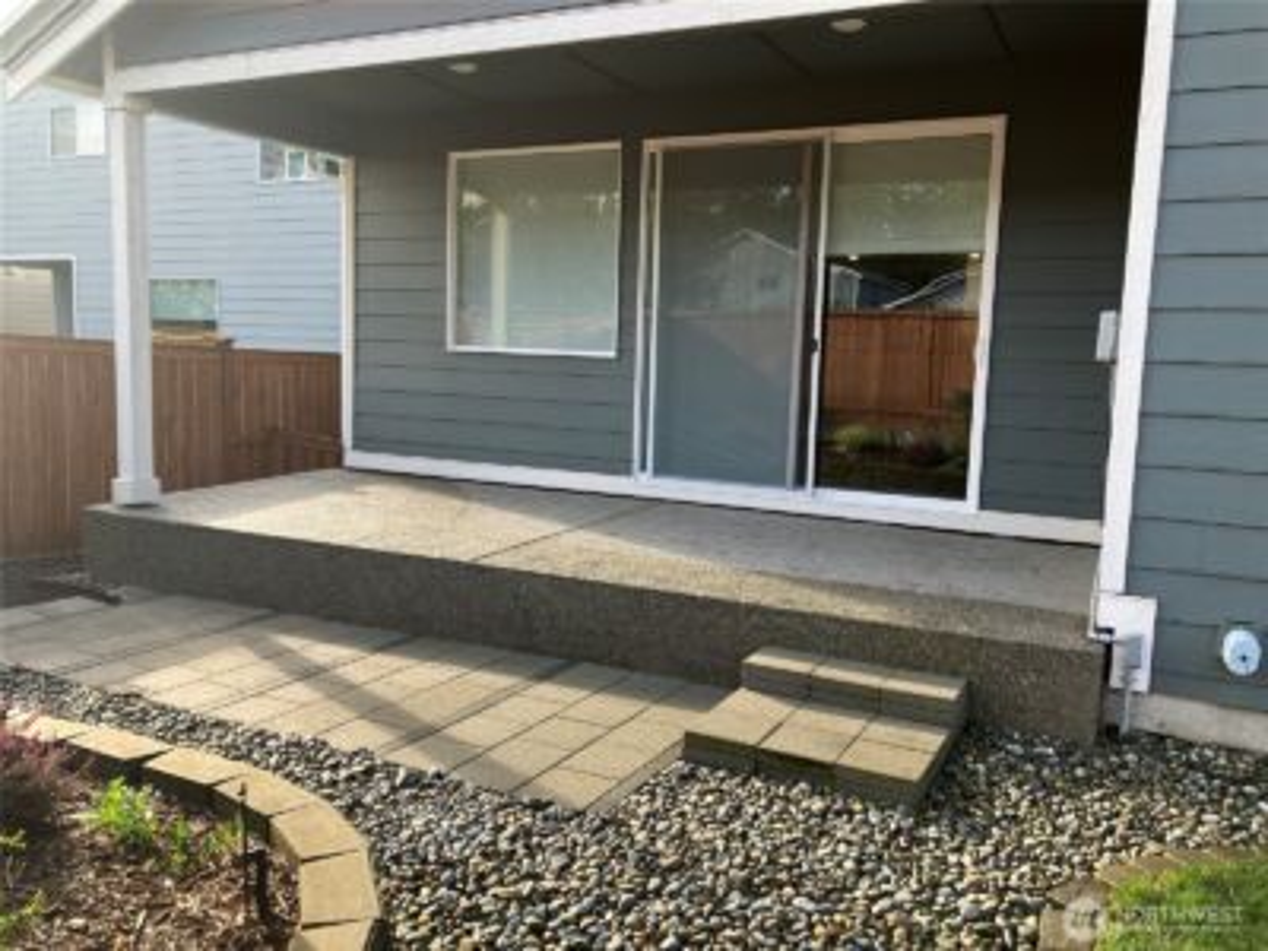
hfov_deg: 63.4
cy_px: 476
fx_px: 1026
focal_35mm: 28
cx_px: 634
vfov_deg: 49.7
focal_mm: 3.99
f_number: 1.8
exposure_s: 1/121
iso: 25
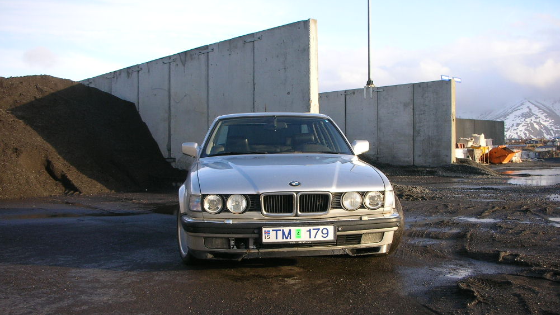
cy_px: 177
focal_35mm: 39
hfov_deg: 51.6
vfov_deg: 30.4
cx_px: 282
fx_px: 579
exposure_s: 1/197
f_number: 3
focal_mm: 5.8
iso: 50
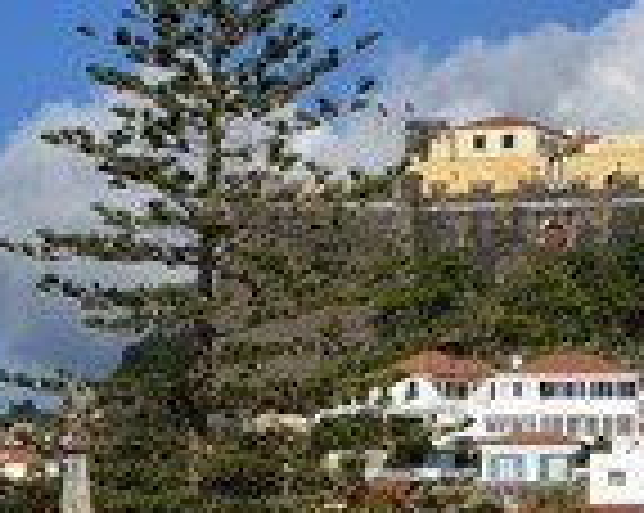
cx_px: 534
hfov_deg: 6.3
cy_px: 378
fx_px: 5881
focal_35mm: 309
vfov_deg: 5.0
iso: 200
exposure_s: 1/500
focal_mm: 112
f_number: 11
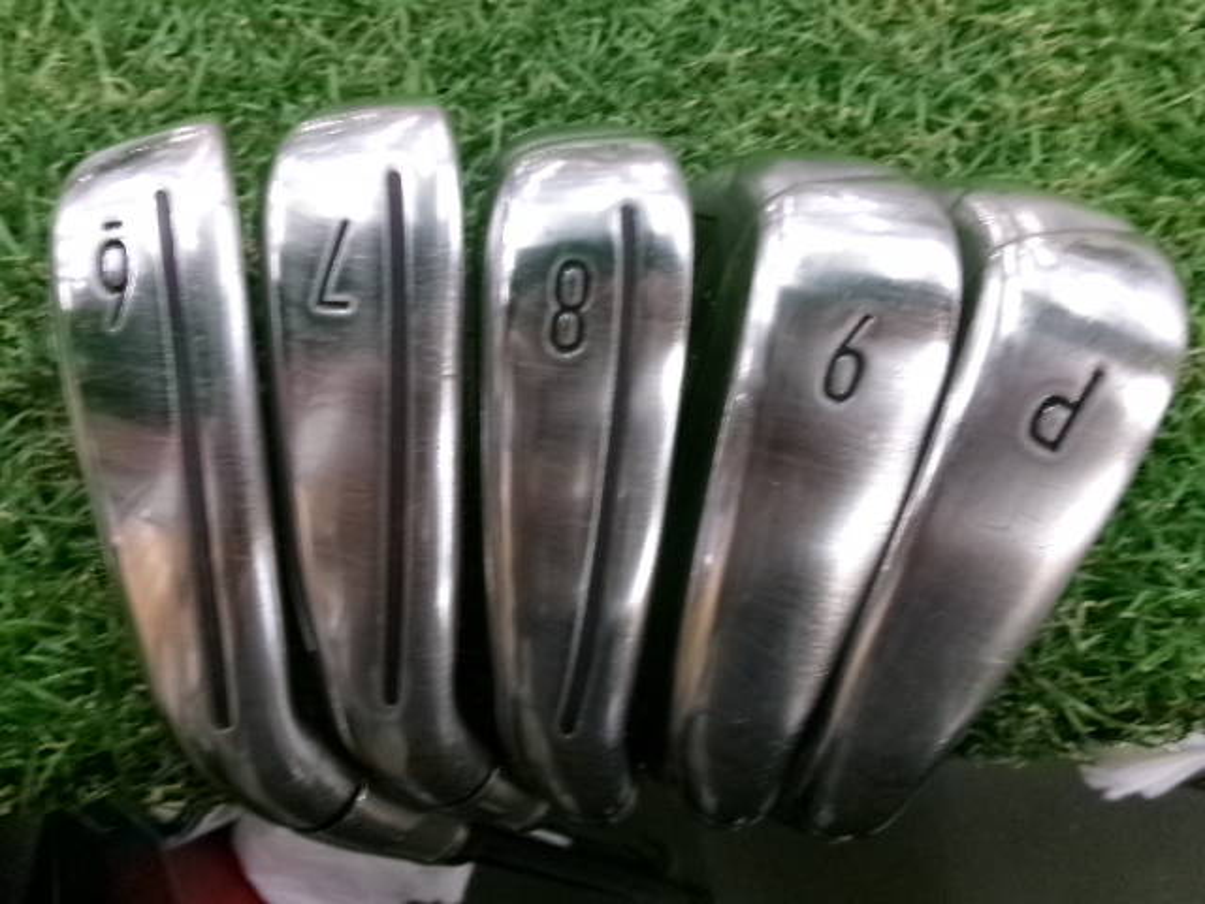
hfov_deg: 63.4
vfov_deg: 49.7
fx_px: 975
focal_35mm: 28
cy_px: 452
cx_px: 602
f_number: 3.9
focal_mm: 5.1
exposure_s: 1/52
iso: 800
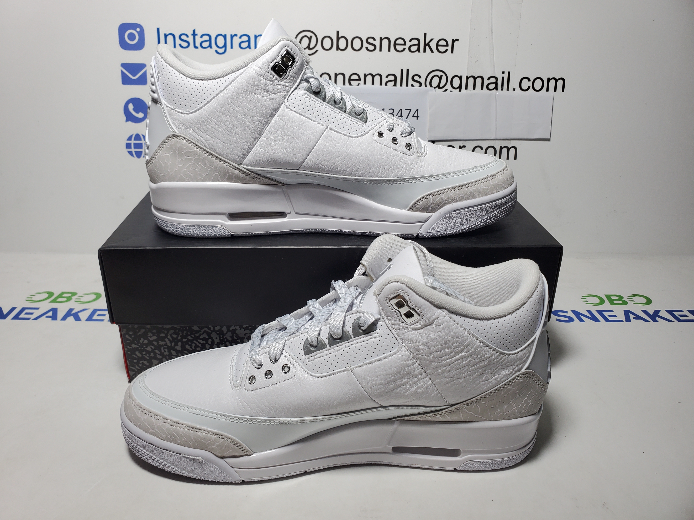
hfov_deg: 67.3
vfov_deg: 53.1
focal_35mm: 26
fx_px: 521
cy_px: 260
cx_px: 347
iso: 50
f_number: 2.4
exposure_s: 1/245
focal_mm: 4.3
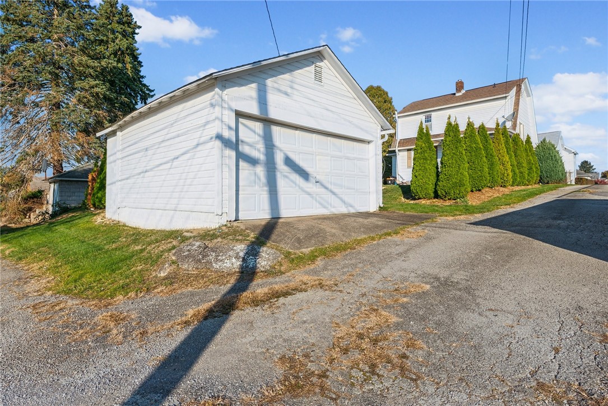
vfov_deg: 64.6
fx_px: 321
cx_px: 304
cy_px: 203
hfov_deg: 86.9
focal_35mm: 19
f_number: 11
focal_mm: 19
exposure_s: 1/13
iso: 50
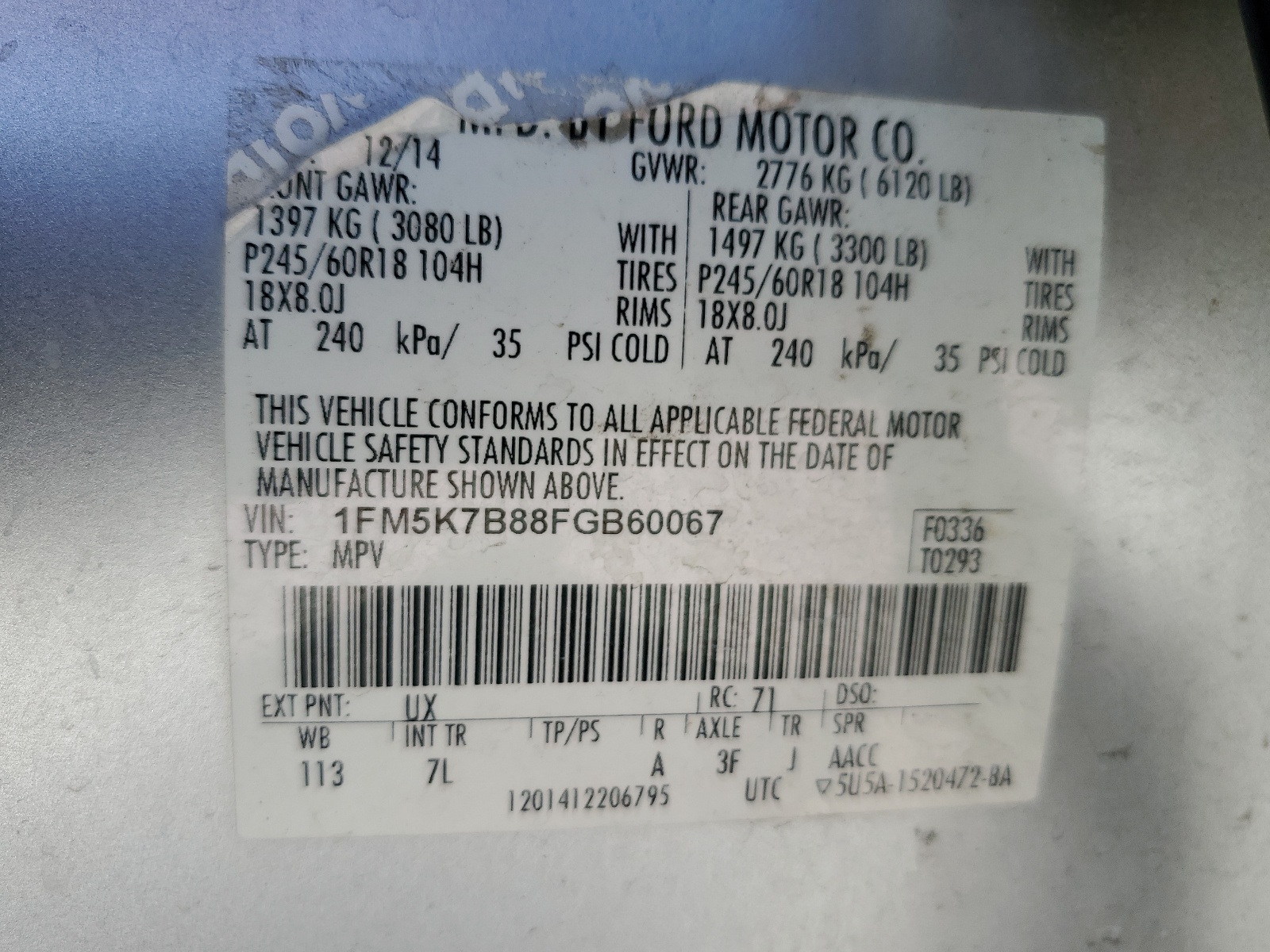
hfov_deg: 67.3
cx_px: 635
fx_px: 954
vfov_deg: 53.1
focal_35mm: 26
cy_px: 476
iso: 50
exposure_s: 1/500
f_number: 1.5
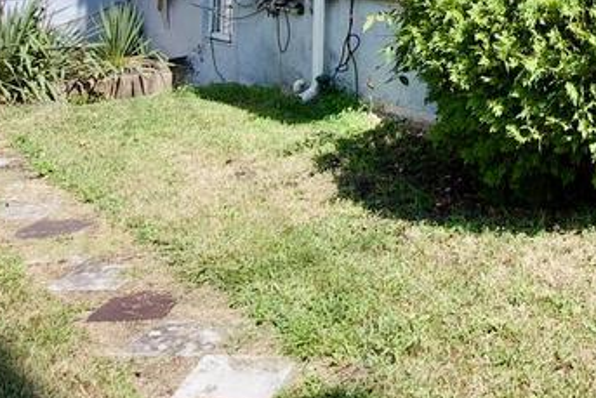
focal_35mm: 63
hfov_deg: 30.2
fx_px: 1043
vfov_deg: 18.0
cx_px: 561
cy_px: -283
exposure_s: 1/500
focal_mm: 10
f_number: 7.1
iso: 110
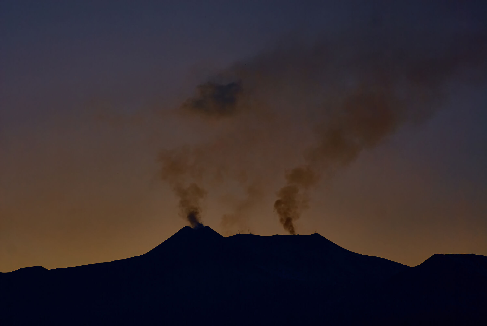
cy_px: 163
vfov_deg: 12.2
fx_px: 1524
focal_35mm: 112
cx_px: 244
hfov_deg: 18.2
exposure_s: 1/50
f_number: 4.5
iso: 100
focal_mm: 75
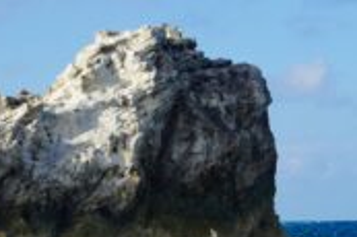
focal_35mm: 166
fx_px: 1645
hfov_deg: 12.3
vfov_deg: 7.8
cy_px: 504
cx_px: 303
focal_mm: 28
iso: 100
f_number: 9
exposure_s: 1/125
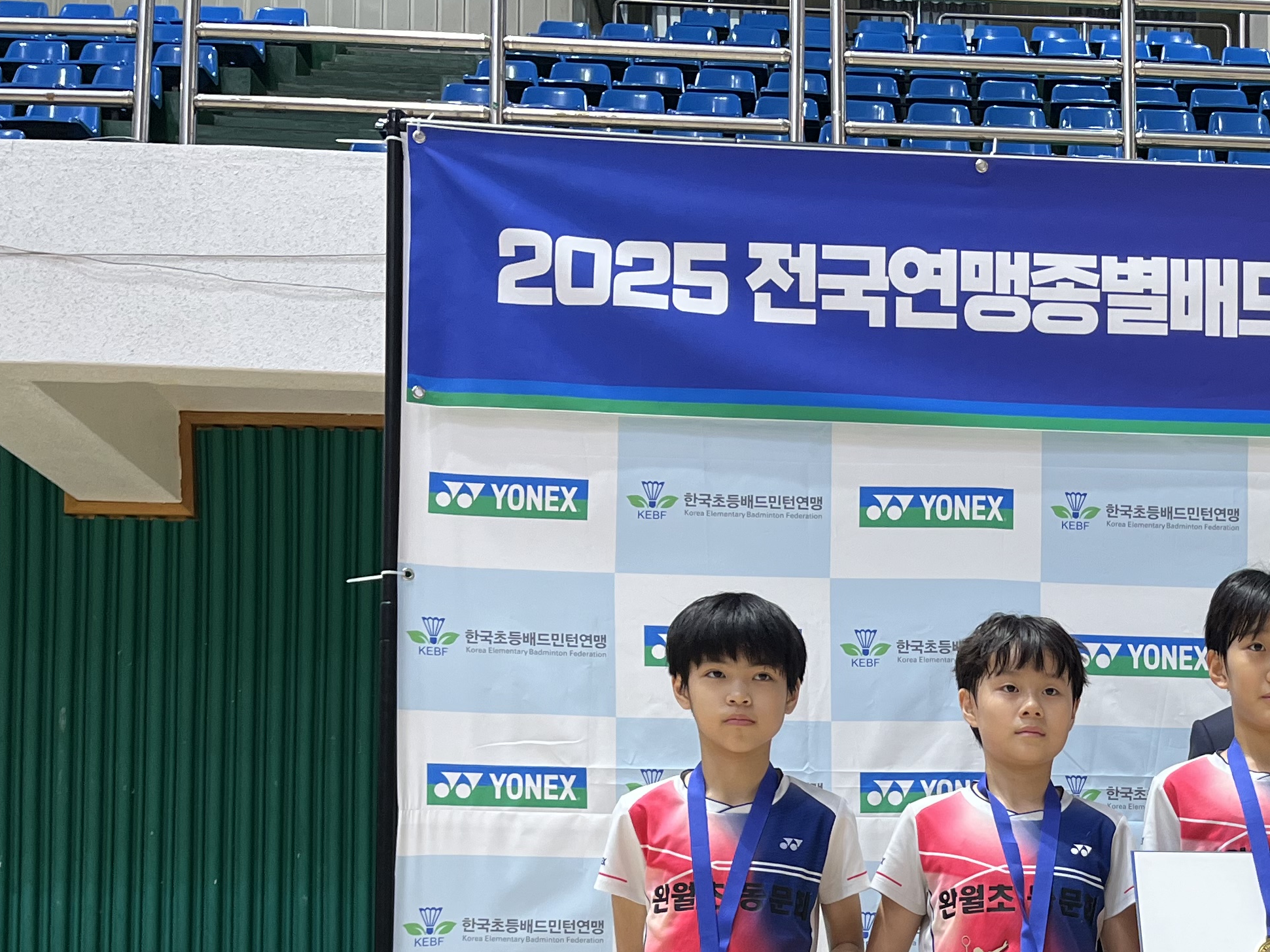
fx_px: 1981
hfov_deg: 33.9
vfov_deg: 25.7
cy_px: 949
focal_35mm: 54
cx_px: 1102
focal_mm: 5.1
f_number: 1.6
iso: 100
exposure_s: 1/120
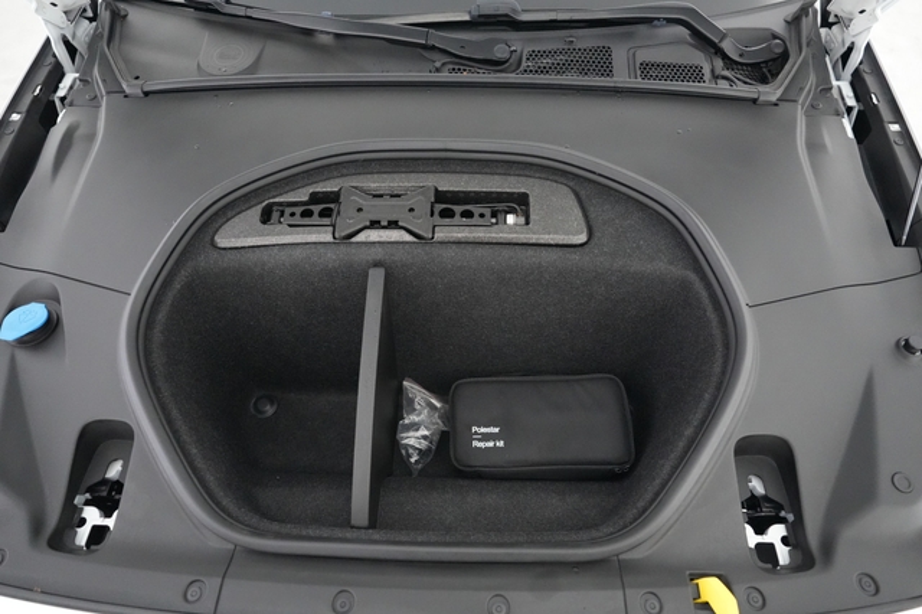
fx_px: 614
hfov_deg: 73.8
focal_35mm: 24
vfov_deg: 53.1
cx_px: 461
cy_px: 307
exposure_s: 1/160
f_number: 2.8
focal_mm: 24
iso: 12800
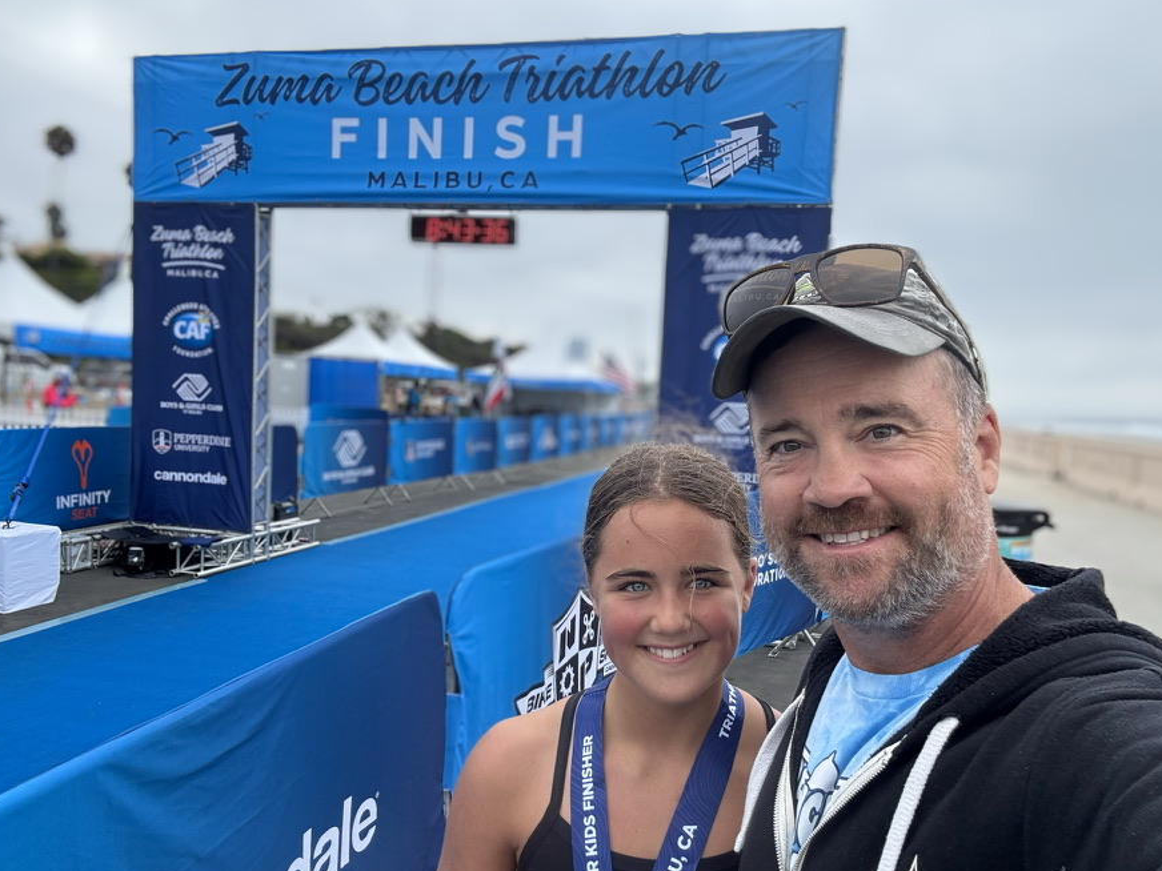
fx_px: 906
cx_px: 604
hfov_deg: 65.3
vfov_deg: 51.3
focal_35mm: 27
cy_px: 474
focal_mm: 2.69
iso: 25
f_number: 1.9
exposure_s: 1/203
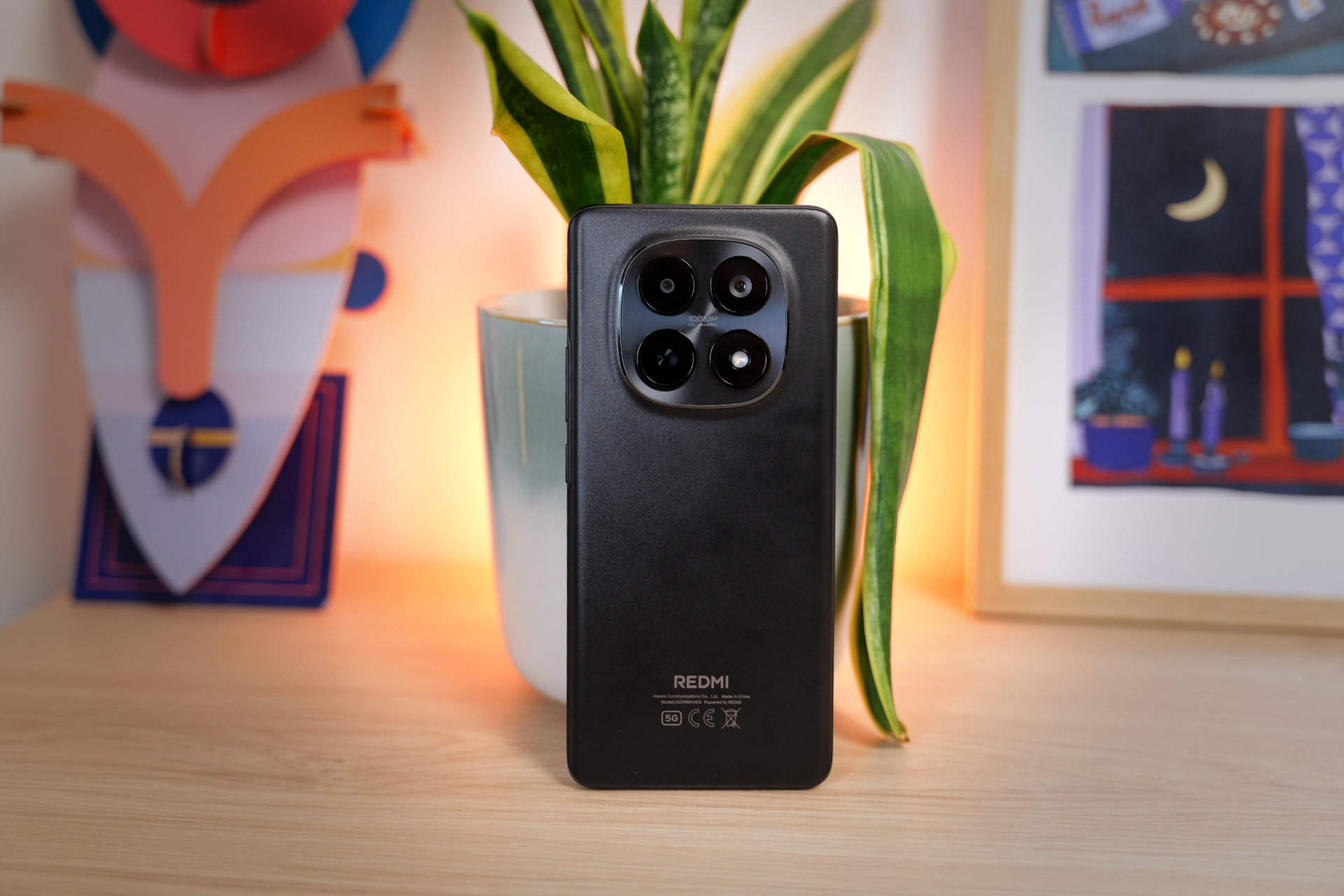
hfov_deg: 49.6
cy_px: 448
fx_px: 1456
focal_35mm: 39
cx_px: 672
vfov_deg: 34.2
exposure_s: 1/250
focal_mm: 39
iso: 800
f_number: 2.8
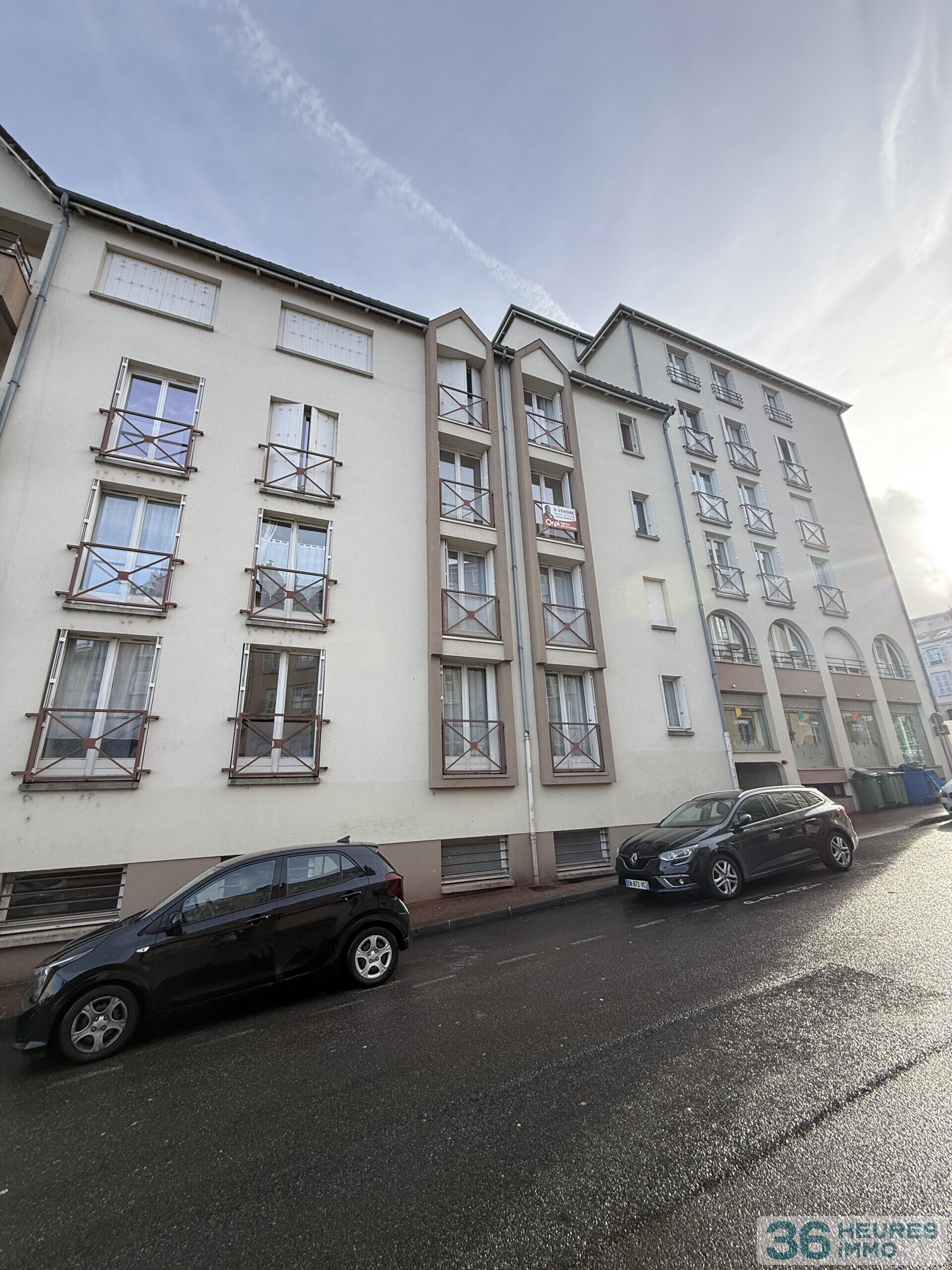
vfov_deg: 102.1
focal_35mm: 14
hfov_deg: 85.7
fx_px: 513
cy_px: 635
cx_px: 476
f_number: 2.2
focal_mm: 2.22
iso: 50
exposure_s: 1/361
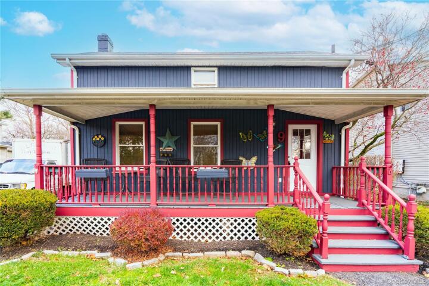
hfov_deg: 96.7
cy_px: 143
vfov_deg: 73.7
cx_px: 214
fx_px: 191
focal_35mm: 16
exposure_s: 1/40
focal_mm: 16
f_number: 9
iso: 400
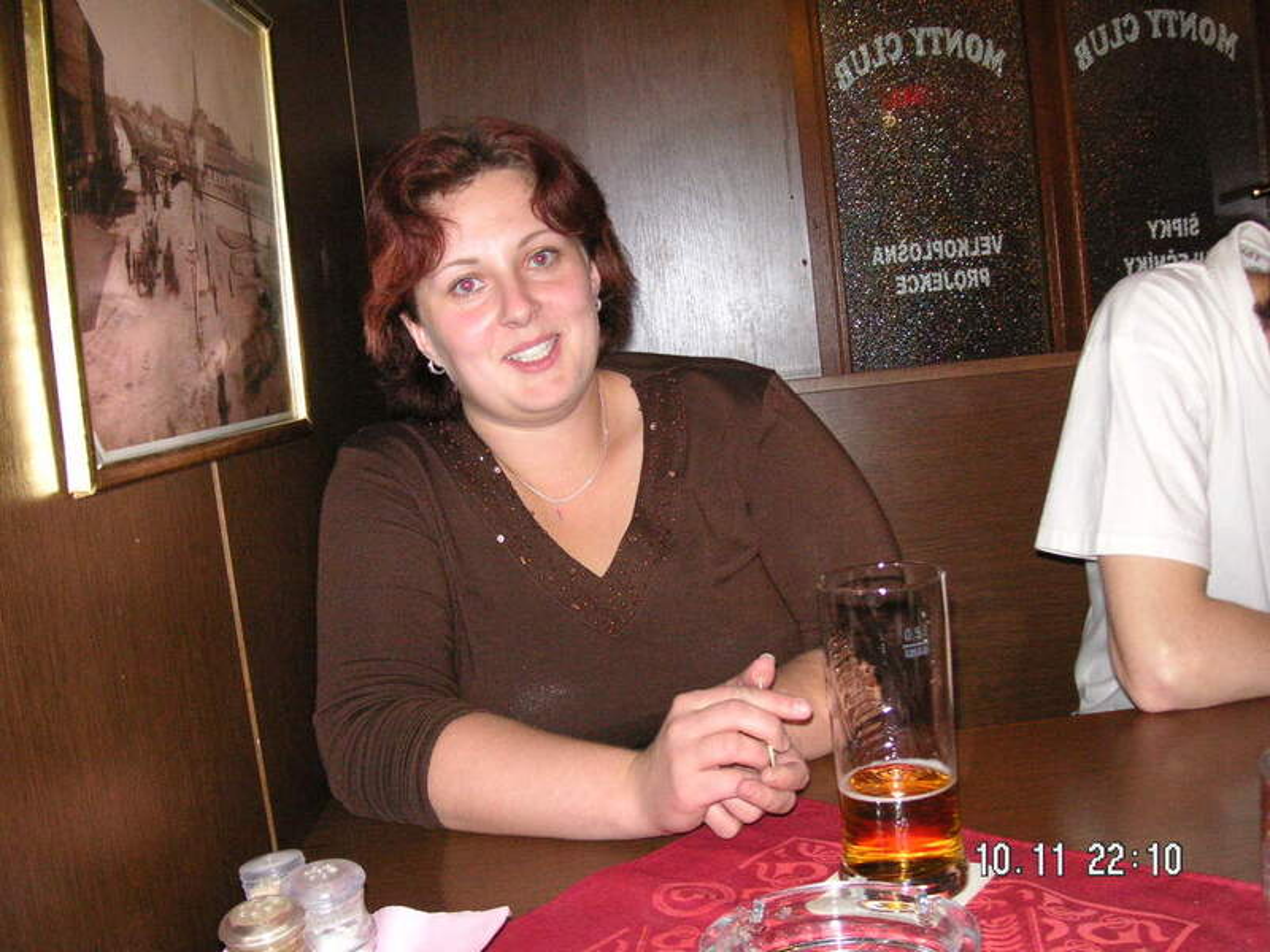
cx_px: 635
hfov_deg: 50.1
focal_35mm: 37
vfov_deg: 38.7
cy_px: 476
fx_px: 1357
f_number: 2.8
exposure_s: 1/45
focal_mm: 6.1
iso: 160
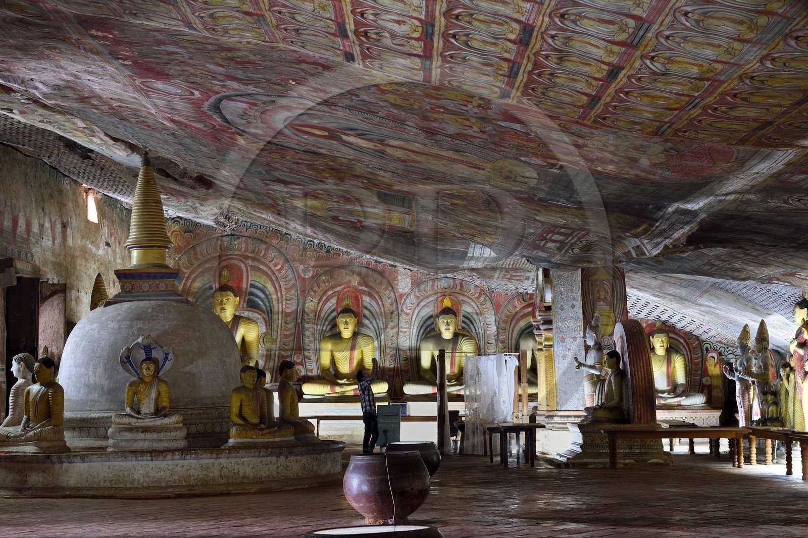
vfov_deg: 23.4
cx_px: 404
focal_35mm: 58
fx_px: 1301
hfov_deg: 34.5
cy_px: 269
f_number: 8
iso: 800
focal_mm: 58
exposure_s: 1.3
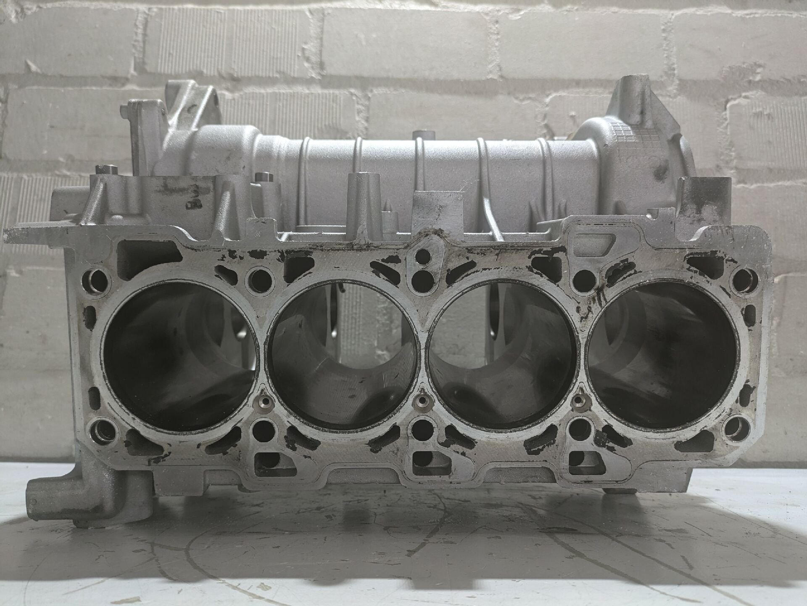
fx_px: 583
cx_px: 404
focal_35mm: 25
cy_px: 303
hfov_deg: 69.4
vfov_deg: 54.9
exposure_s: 1/25
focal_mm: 5.43
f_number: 1.89
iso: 52
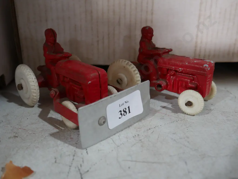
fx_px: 248
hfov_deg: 51.3
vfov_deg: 39.7
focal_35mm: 36
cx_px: 119
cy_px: 90
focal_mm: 18
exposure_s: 1/60
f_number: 4
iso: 500
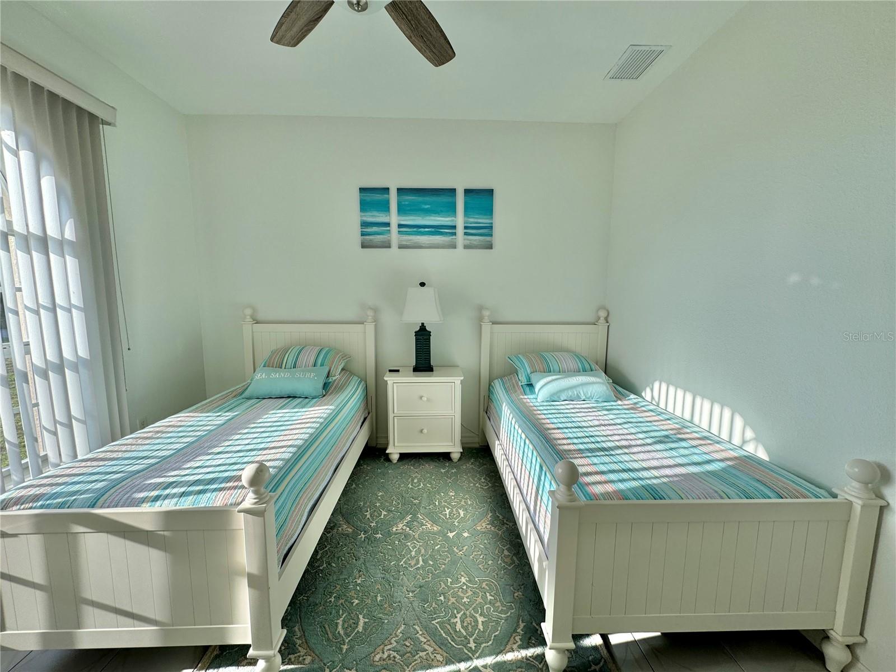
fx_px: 362
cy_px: 336
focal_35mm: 14
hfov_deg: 102.1
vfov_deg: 85.7
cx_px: 448
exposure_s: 1/270
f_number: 2.2
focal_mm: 2.22
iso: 40
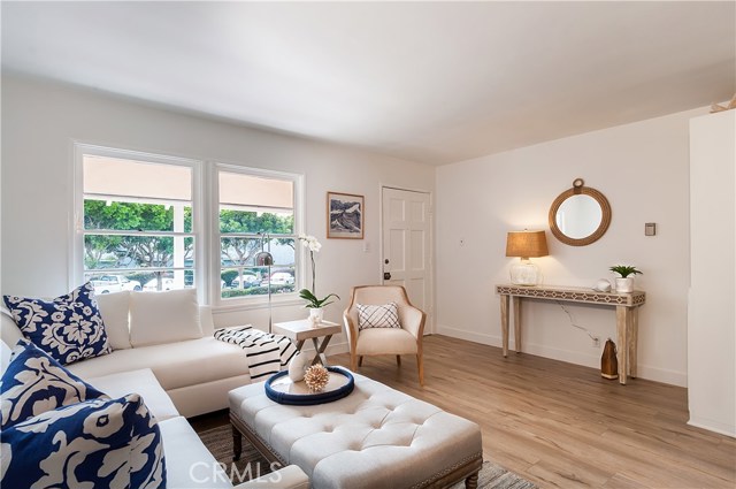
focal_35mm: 18
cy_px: 244
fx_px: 368
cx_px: 368
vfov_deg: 67.2
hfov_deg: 90.1
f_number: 14
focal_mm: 12
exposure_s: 1/10
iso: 200
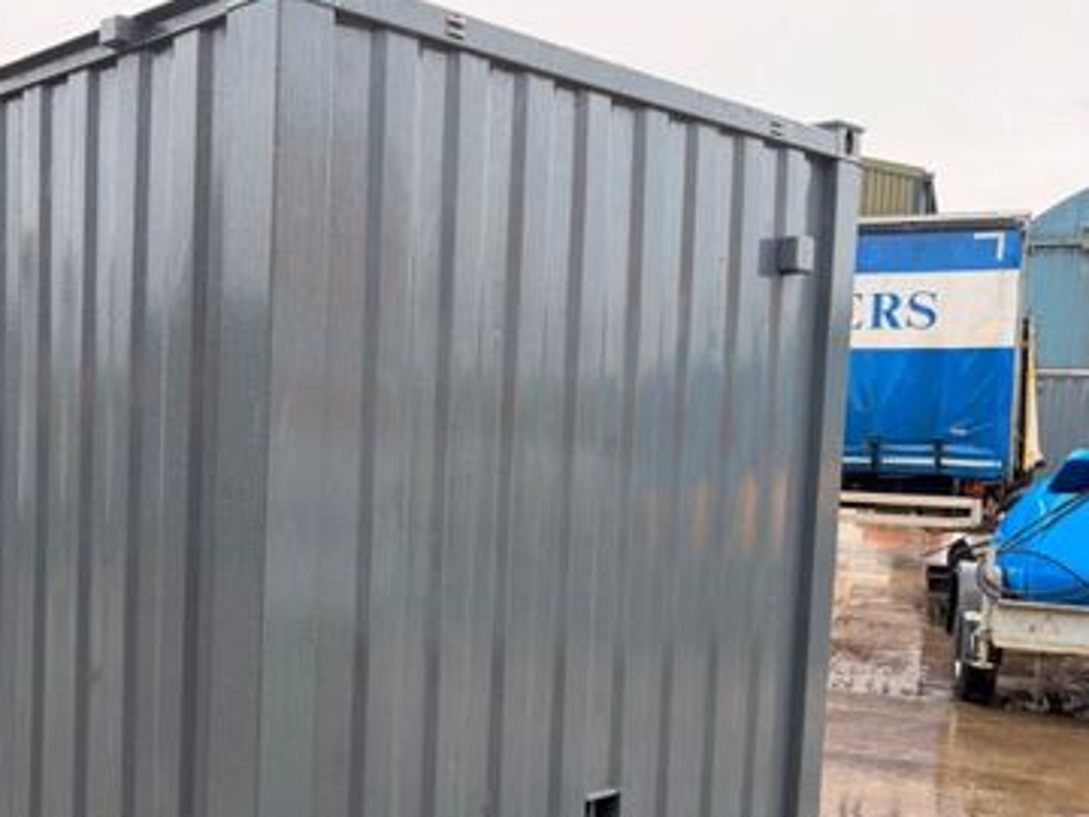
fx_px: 1258
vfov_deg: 35.8
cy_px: 502
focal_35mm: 40
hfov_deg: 45.3
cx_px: 284
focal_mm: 6.76
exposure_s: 1/200
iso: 125
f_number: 1.78
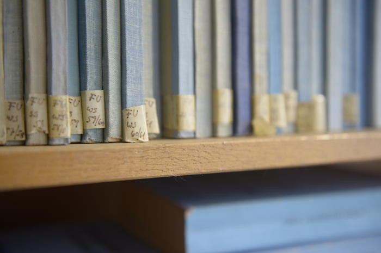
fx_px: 507
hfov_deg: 41.2
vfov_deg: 28.0
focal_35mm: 48
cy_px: 126
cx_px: 190
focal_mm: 48
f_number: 3.5
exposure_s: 1/50
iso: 640
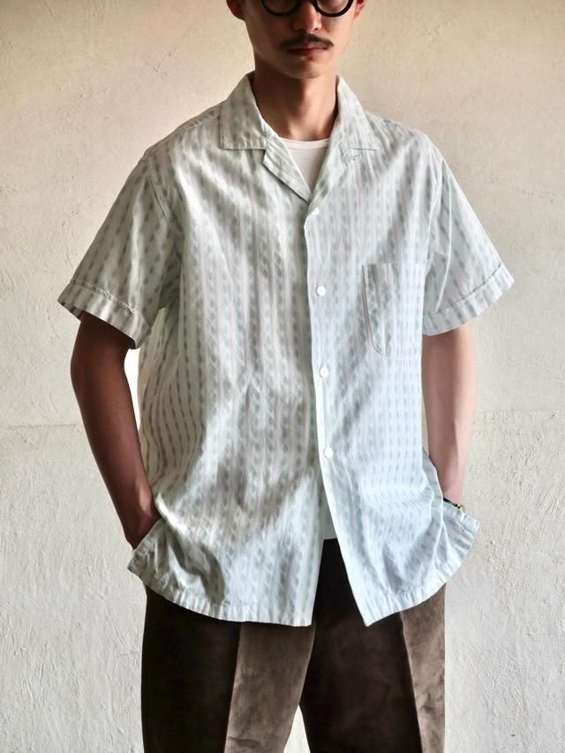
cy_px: 376
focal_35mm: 120
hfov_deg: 12.4
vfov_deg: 16.4
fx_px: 2611
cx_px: 282
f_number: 4
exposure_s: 1/125
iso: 800
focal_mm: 60
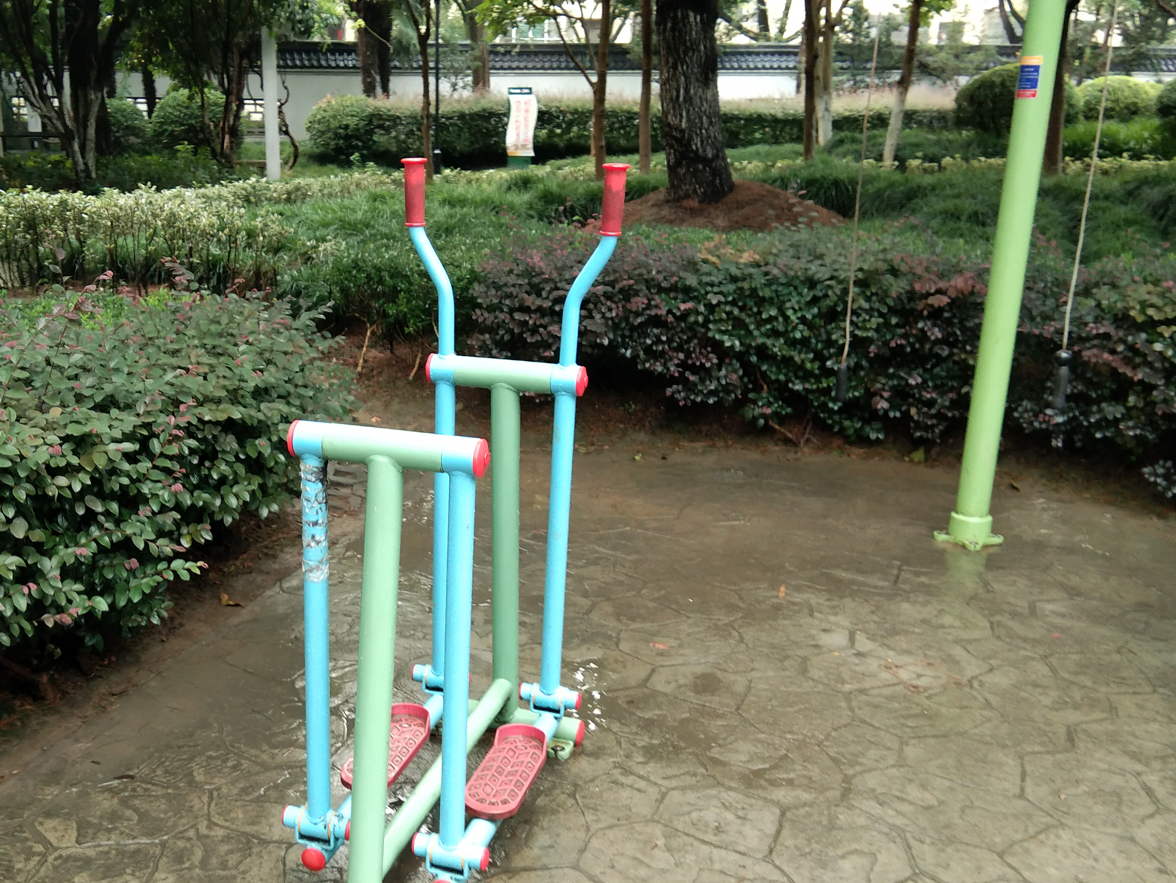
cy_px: 549
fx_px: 1427
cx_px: 427
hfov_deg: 44.4
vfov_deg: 34.2
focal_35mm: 42
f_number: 2.2
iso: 125
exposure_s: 1/50
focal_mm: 3.69
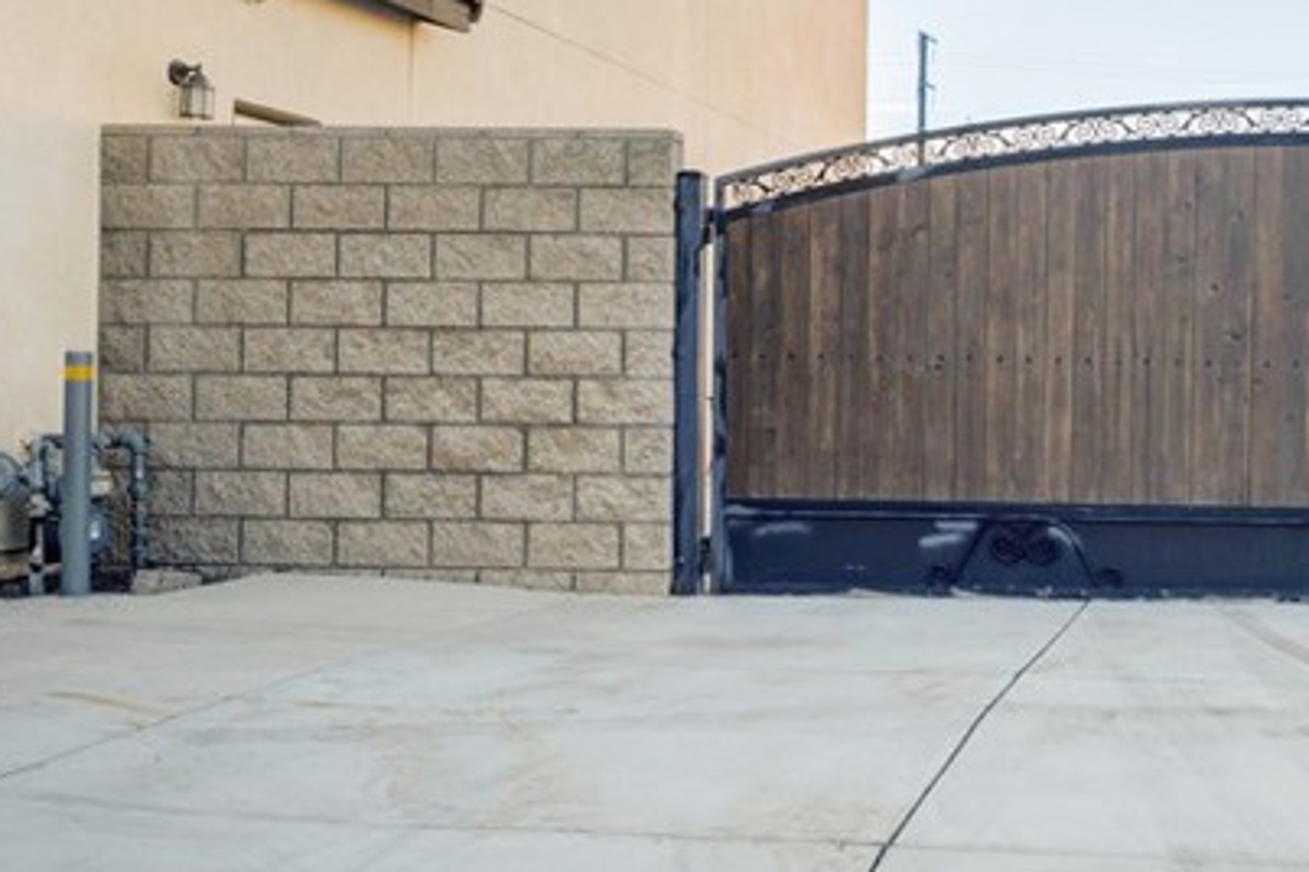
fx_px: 1854
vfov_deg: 26.5
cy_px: 373
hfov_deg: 34.7
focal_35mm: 51
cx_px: 1361
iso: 400
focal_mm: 20
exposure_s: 1/200
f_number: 7.1
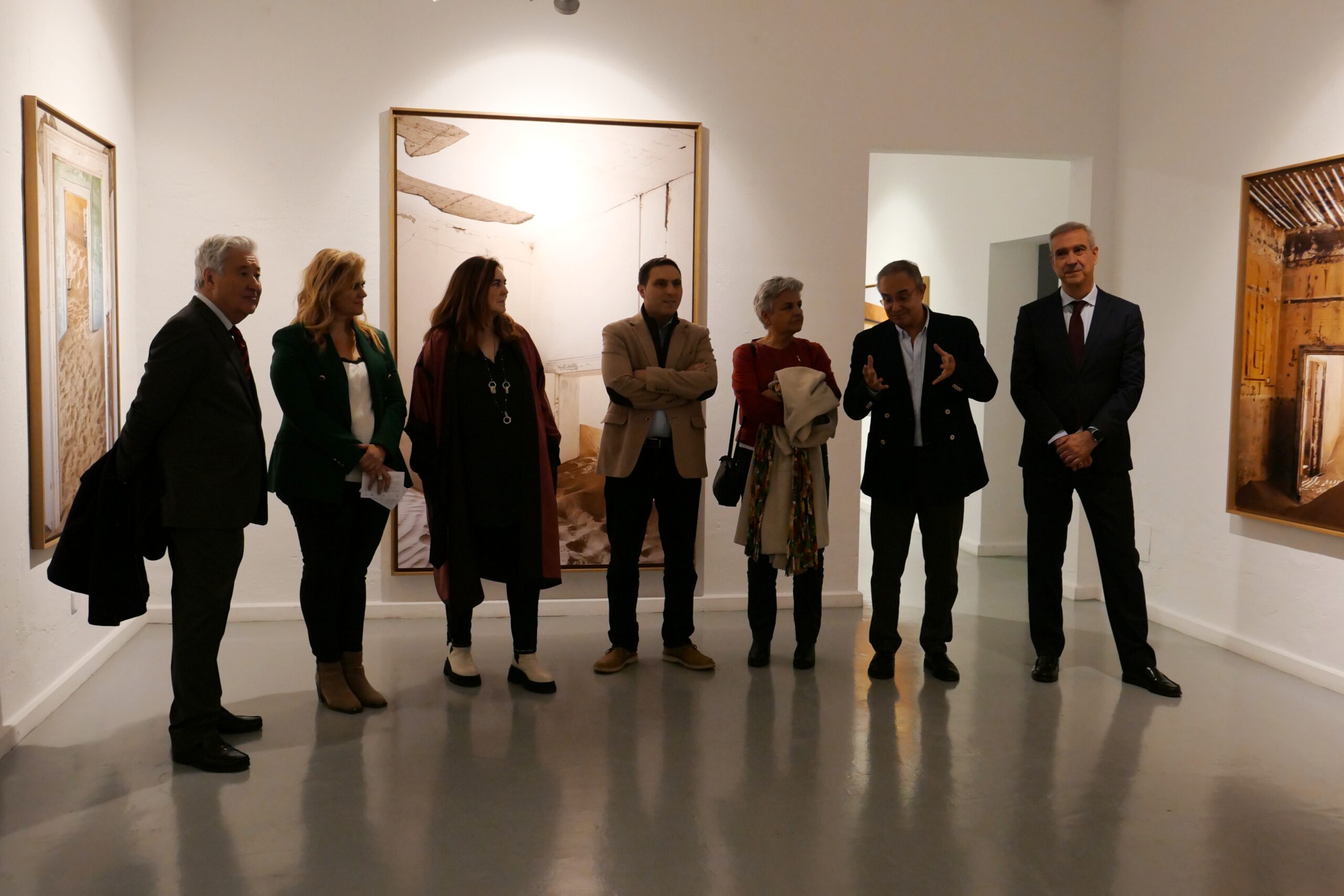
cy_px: 448
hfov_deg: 57.2
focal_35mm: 33
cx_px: 672
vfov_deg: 40.0
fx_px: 1232
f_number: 2.8
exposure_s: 1/125
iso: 1600
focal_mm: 14.8
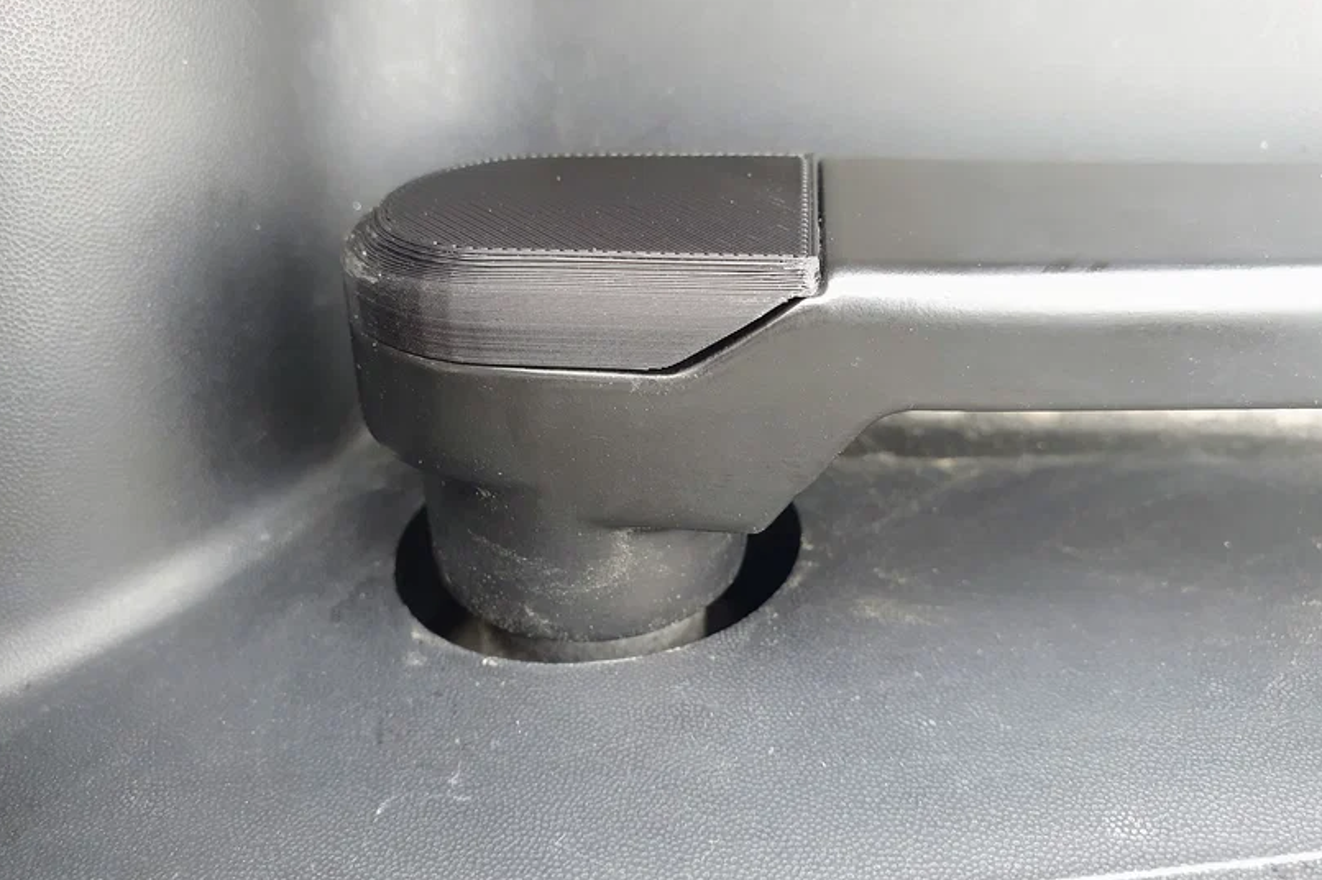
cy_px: 442
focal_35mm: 28
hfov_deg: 65.5
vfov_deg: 46.4
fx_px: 1028
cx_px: 643
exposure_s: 1/50
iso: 200
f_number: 2.4
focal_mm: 4.32
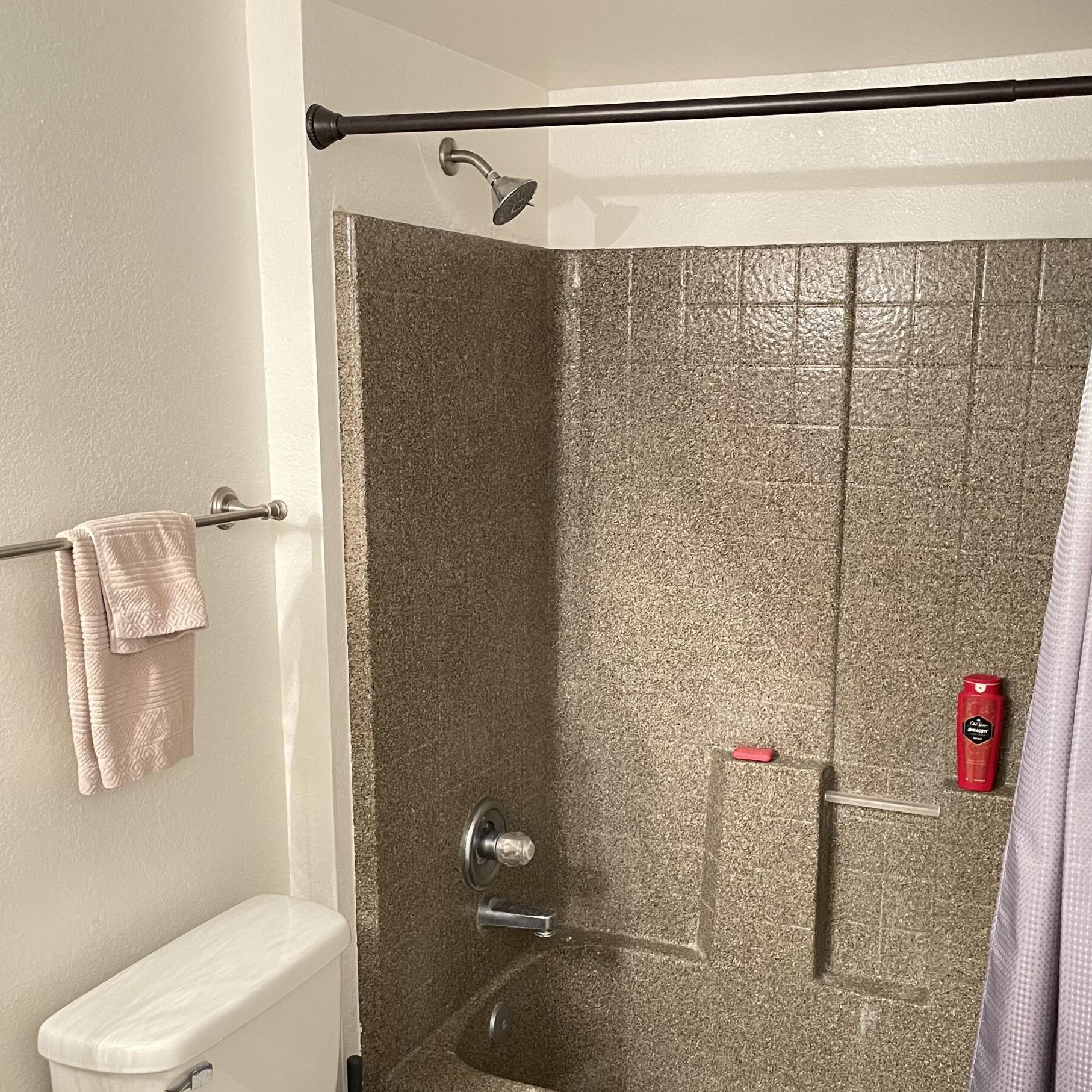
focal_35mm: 38
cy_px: 651
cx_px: 616
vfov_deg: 43.7
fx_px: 1356
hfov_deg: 43.8
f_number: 1.6
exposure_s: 1/30
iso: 500
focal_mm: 4.2
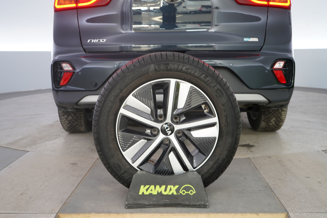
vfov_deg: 35.9
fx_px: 336
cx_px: 164
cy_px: 109
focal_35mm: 37
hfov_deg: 51.9
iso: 1000
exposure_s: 1/15
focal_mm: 37
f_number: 5.6
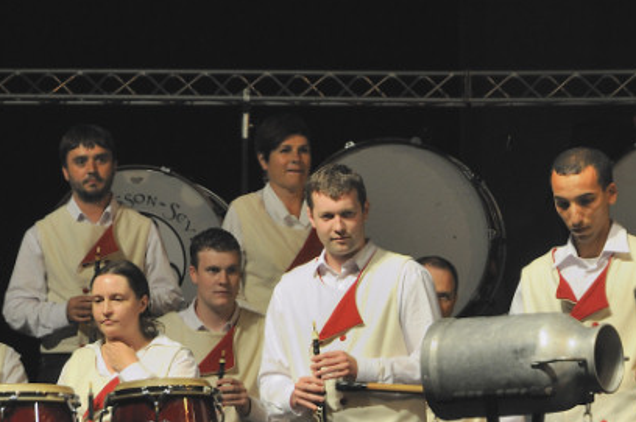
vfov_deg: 4.4
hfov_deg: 6.6
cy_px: 257
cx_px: 600
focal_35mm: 312
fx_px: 5509
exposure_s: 1/50
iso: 640
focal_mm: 85
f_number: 5.6
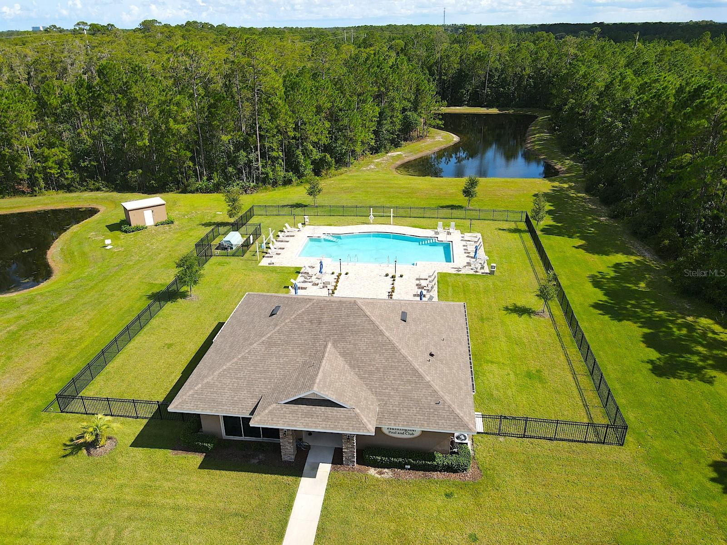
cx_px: 364
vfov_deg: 56.8
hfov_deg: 71.6
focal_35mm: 24
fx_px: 504
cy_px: 272
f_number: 2.8
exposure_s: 1/640
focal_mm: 4.5
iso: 100
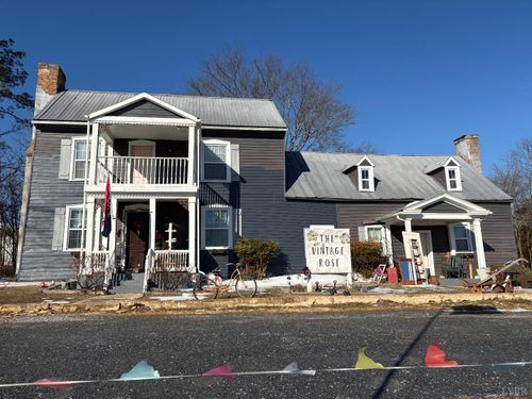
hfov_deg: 67.3
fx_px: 400
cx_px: 266
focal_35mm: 26
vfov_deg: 53.1
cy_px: 200
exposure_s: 1/5348
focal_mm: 5.96
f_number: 1.6
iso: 50
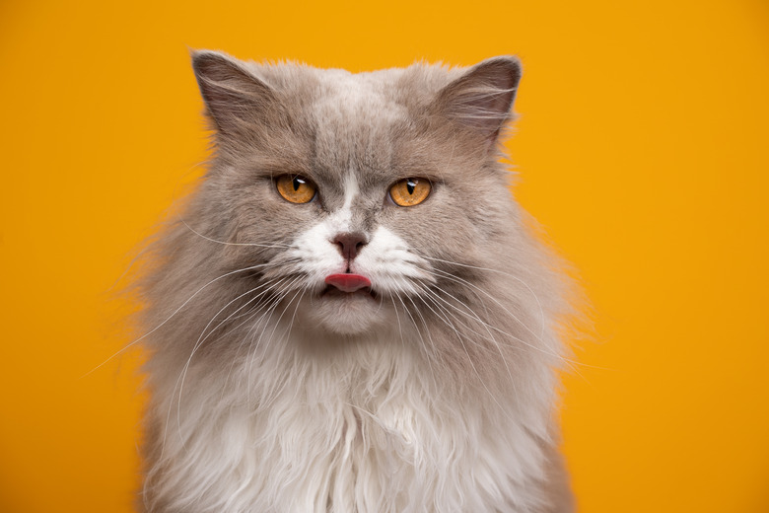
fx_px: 2948
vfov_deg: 9.9
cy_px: 256
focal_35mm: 138
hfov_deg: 14.9
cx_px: 384
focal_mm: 138
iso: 100
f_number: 9
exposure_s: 1/160
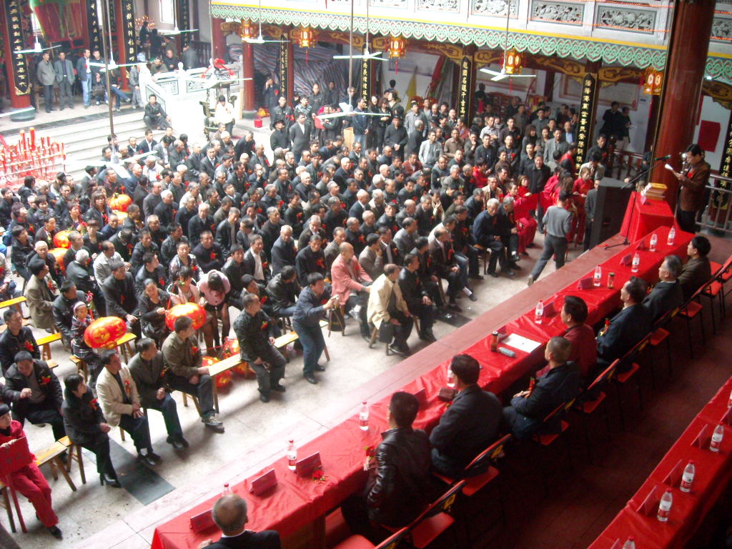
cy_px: 274
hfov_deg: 52.6
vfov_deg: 40.7
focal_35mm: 35
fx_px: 740
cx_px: 366
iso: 400
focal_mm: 5.7
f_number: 2.8
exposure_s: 1/52
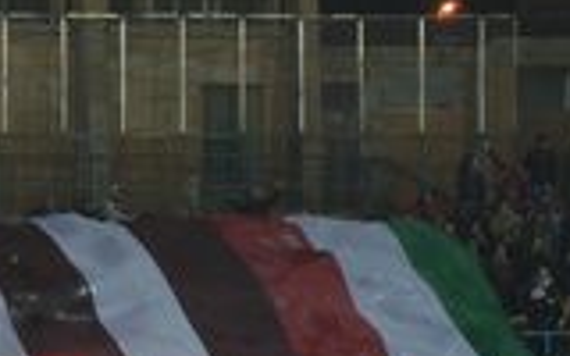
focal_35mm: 434
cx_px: -164
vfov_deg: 3.0
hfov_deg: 4.8
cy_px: 397
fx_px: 6742
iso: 800
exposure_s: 1/60
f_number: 5.3
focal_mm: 80
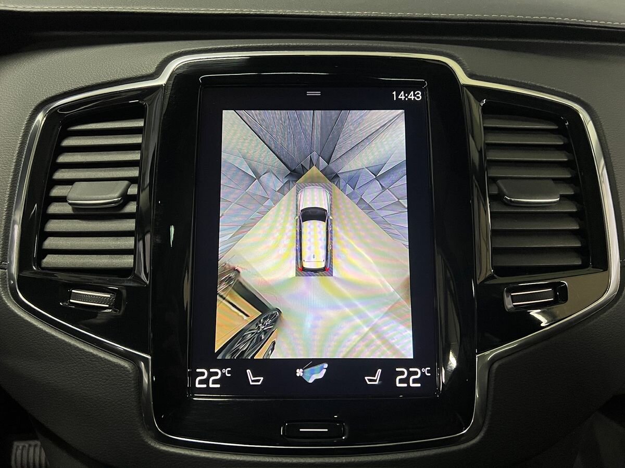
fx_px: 469
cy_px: 234
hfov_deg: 67.3
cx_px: 312
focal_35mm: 26
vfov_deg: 53.1
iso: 320
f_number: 1.5
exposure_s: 1/57
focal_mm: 5.7
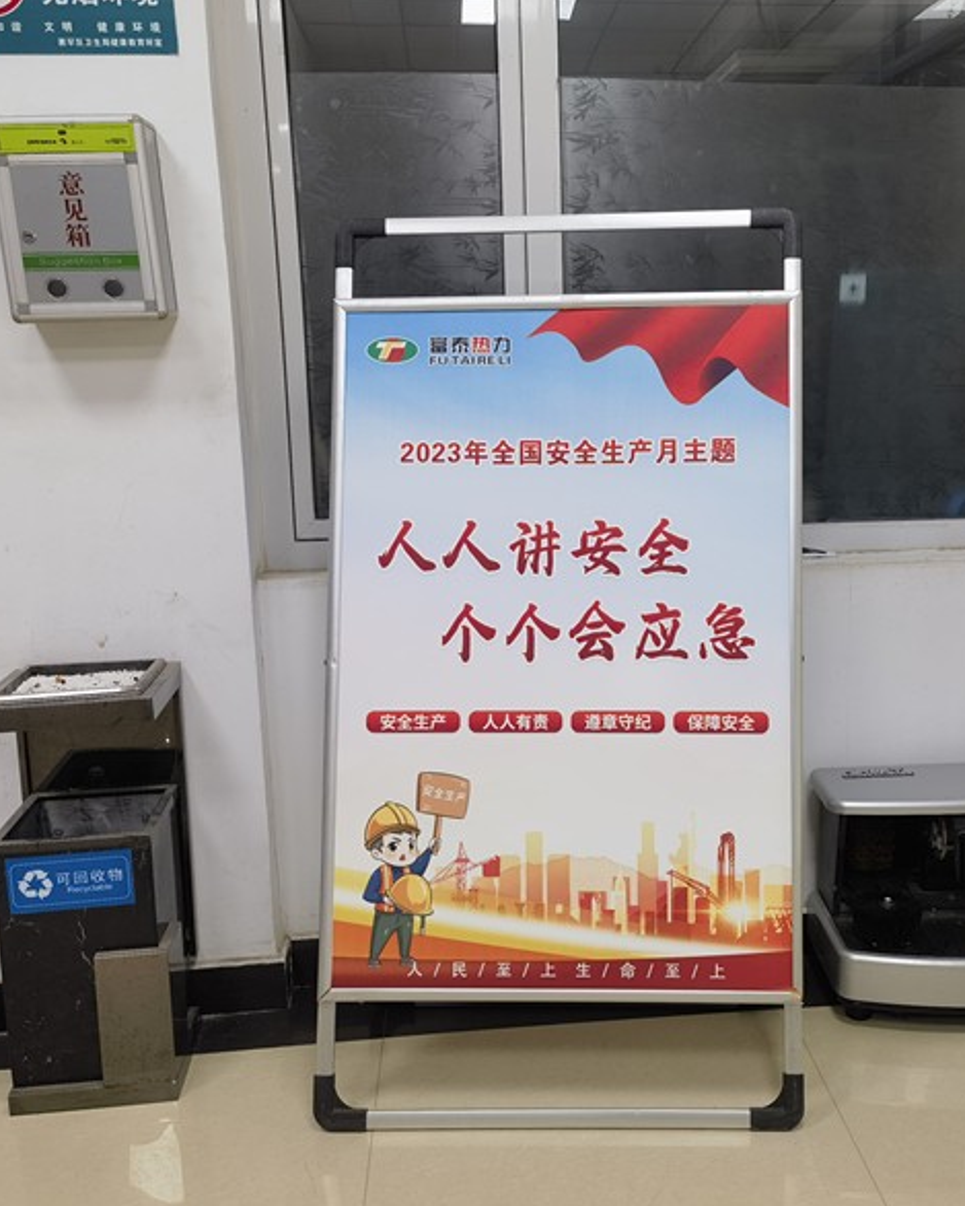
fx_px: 1285
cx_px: 599
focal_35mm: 36
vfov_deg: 50.3
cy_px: 609
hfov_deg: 40.9
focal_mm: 6.67
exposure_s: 1/100
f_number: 1.9
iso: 64
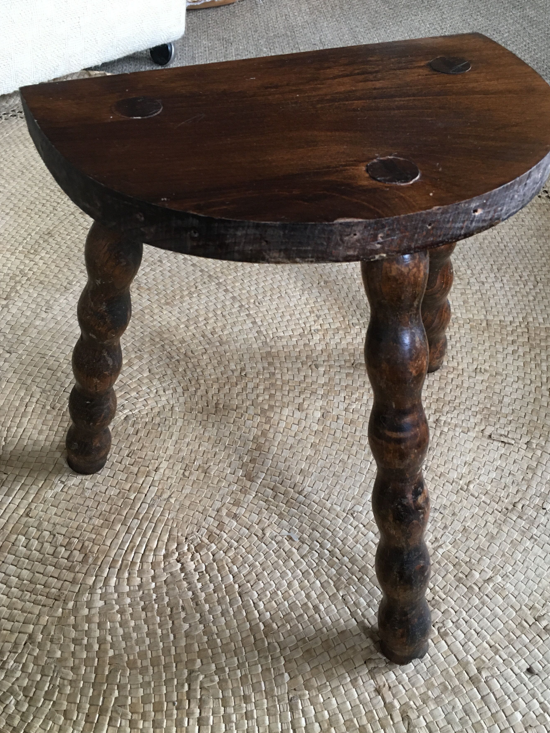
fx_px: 699
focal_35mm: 33
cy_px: 368
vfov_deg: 55.4
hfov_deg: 42.9
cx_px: 291
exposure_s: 1/33
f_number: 2.2
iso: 160
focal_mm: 4.15
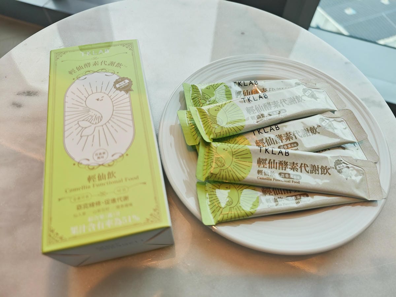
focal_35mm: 23
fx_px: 263
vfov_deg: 58.9
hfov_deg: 73.9
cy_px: 148
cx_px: 198
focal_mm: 8.72
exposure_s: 1/142
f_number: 2
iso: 50
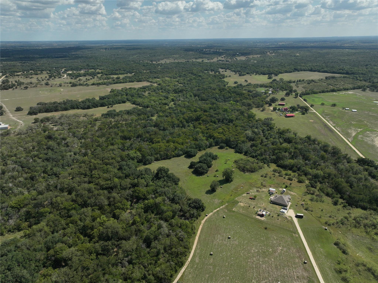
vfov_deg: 56.8
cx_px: 189
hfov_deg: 71.6
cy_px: 142
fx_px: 262
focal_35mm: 24
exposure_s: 1/4000
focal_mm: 12.29
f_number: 2.8
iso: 130
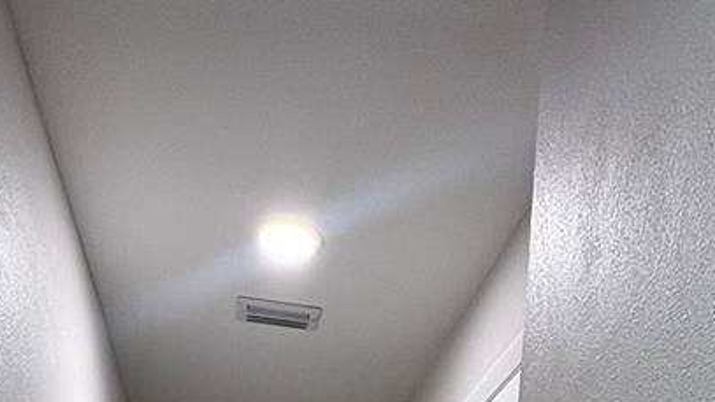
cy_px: 913
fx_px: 853
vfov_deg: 16.0
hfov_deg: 44.2
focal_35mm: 45
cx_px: 190
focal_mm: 2.22
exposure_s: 1/60
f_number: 2.2
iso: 125
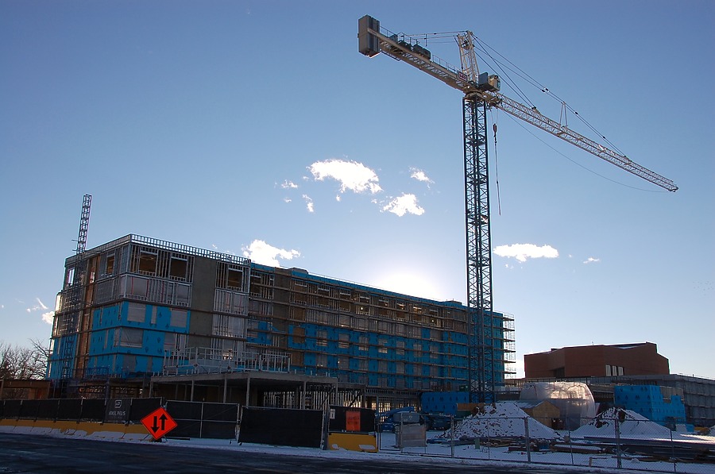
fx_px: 654
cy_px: 237
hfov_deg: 57.3
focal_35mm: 33
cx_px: 358
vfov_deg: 39.8
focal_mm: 22
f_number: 10
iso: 200
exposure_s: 1/320
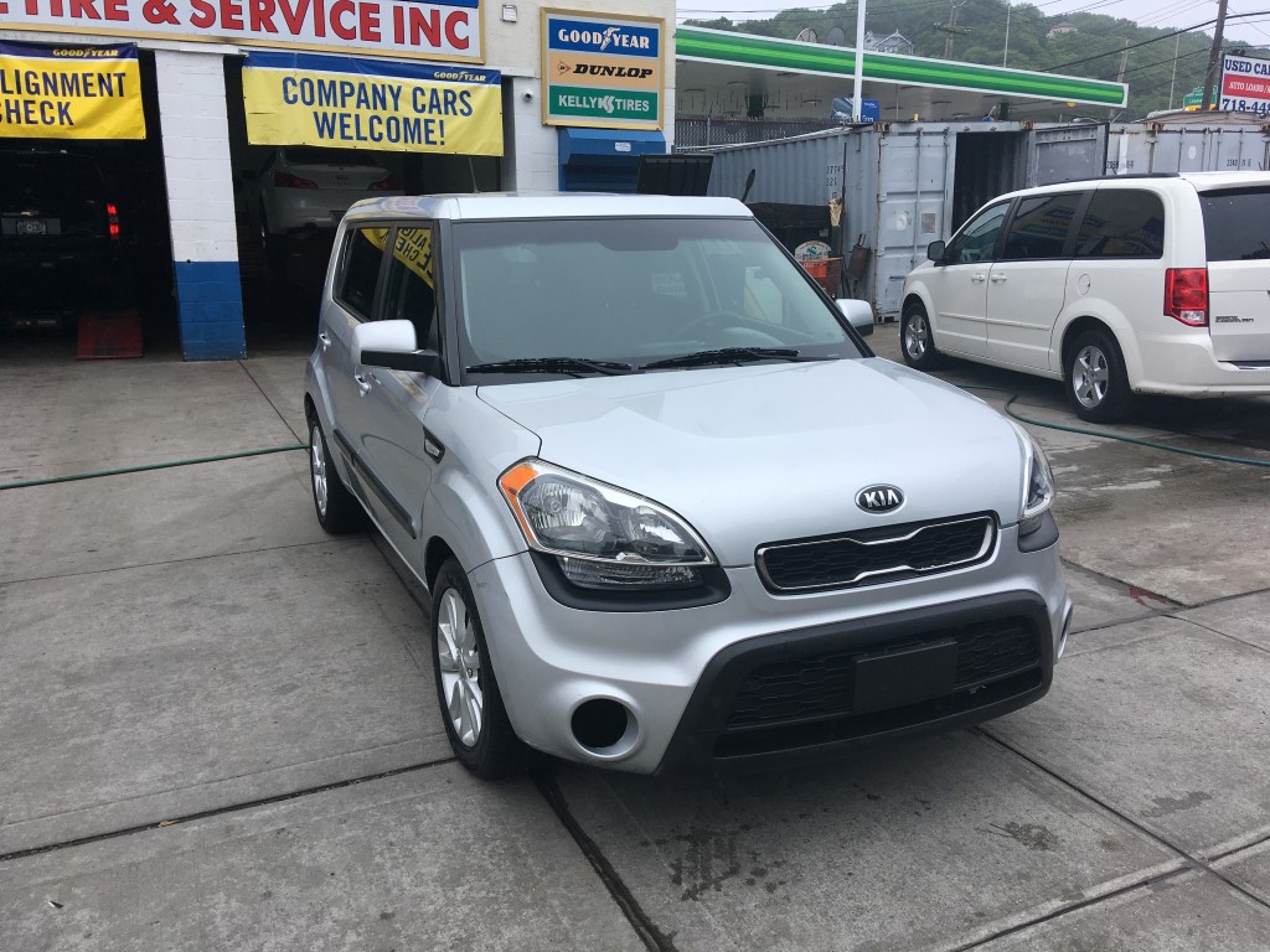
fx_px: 1064
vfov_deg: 48.2
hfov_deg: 61.7
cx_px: 635
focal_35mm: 29
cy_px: 476
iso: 25
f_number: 2.2
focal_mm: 4.15
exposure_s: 1/1451
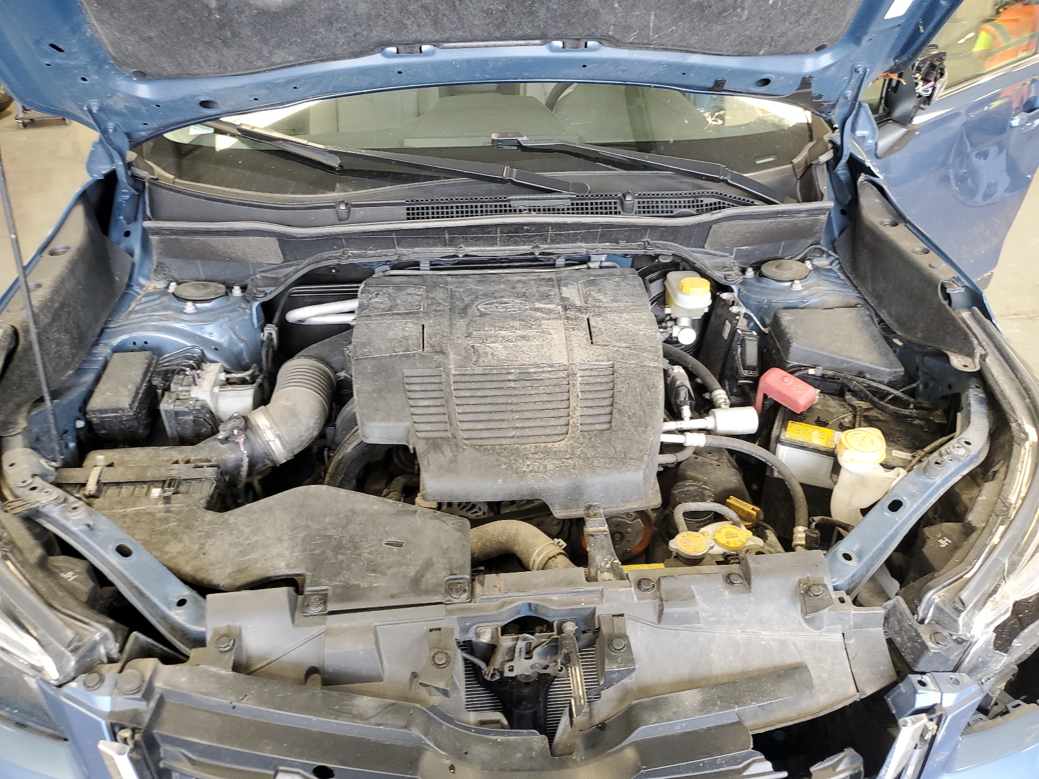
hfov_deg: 67.3
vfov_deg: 53.1
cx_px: 520
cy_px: 390
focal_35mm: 26
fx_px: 780
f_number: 1.5
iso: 107
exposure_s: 1/60.2
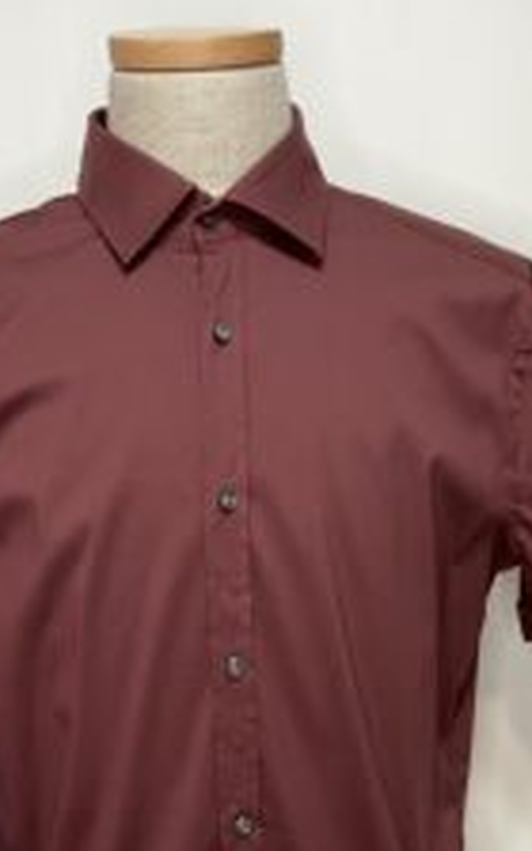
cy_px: 657
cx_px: 228
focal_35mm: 53
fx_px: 1229
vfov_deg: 37.1
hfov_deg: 24.4
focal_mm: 3.99
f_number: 1.8
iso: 80
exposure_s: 1/50
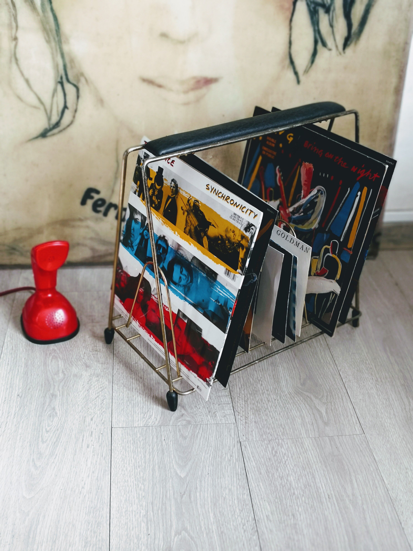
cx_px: 206
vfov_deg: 45.8
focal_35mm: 41
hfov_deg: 35.1
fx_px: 652
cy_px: 276
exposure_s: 1/50
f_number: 4
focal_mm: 3.95
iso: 50
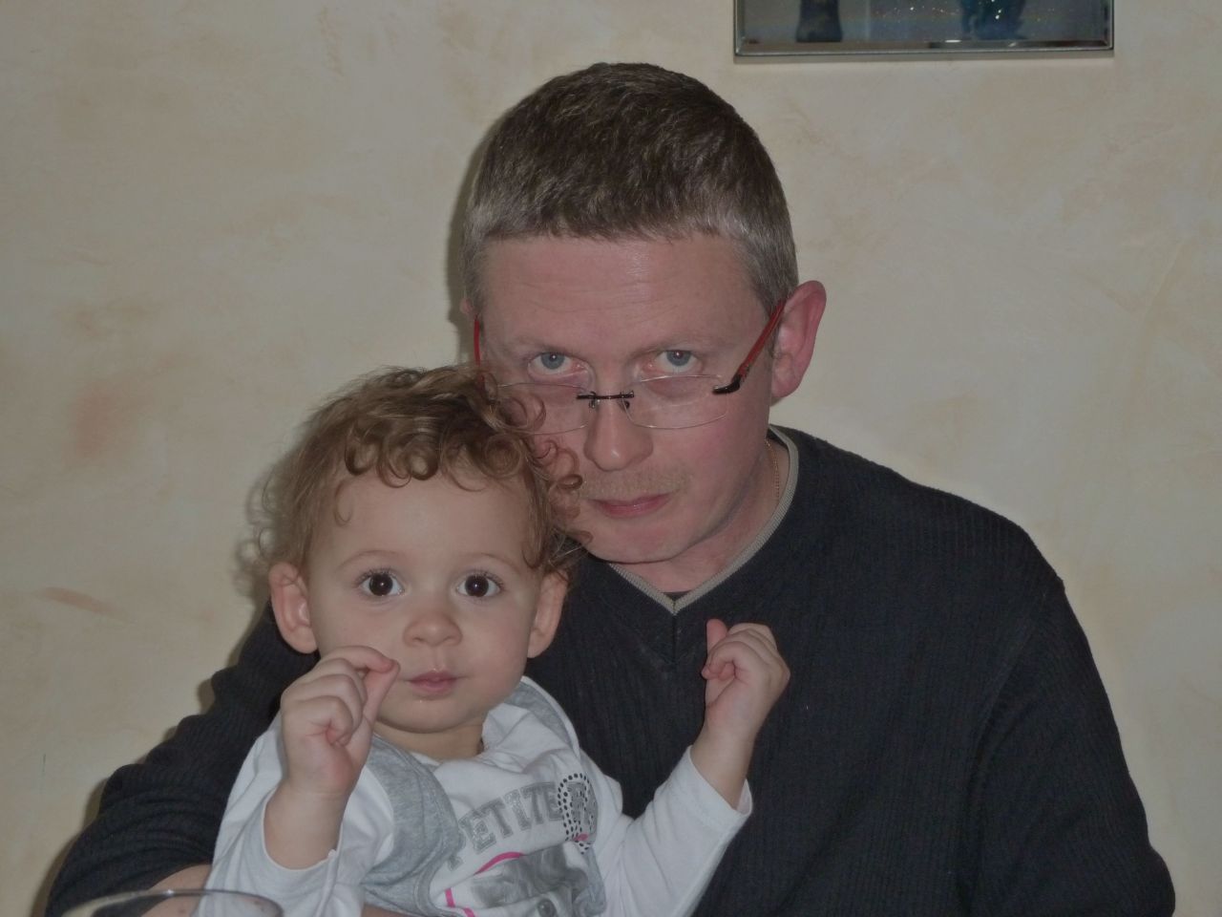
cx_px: 611
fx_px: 2754
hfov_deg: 25.0
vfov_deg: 18.9
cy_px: 458
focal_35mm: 78
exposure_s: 1/80
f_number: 4.2
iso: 400
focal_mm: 12.8
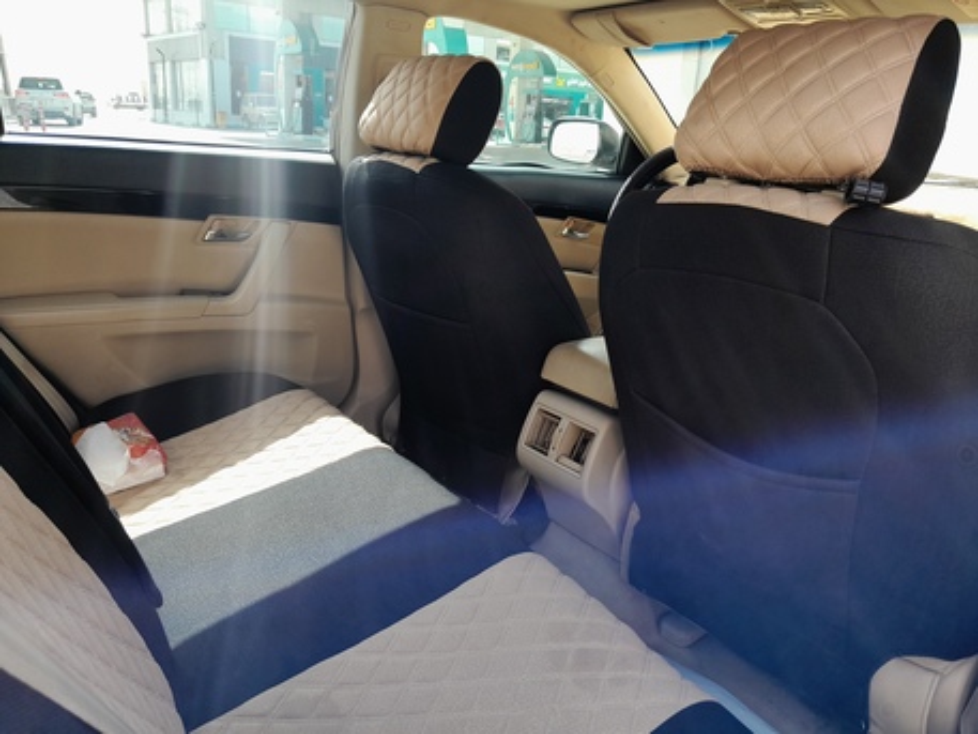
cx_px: 489
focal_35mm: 27
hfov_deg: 65.3
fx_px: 763
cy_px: 367
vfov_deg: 51.4
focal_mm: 4
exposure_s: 1/50
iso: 40
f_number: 1.8
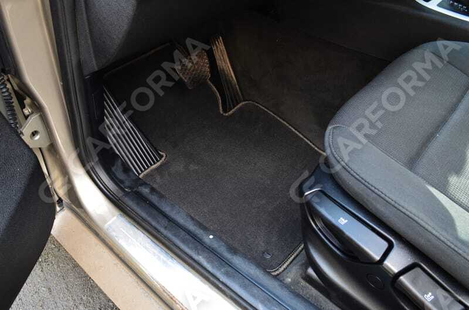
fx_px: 390
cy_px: 155
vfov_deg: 43.4
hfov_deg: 62.1
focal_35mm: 30
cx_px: 234
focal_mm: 20
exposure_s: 1/15
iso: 400
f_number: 8
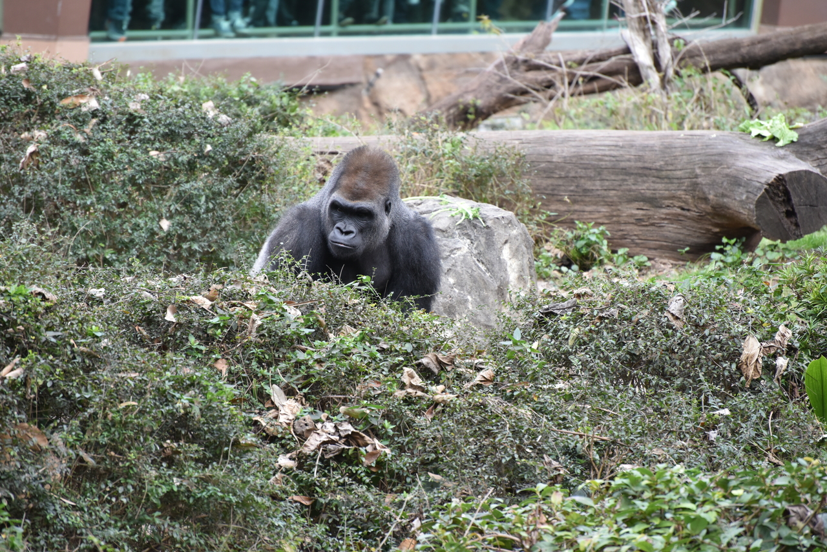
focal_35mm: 300
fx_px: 6893
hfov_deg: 6.9
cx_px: 414
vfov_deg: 4.6
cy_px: 276
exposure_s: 1/640
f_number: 5.6
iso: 1100
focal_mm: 300
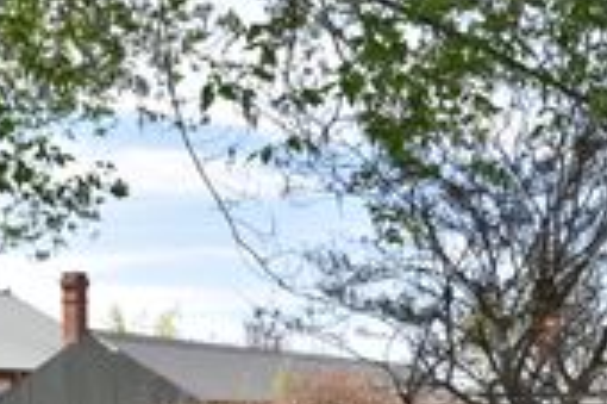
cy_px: 474
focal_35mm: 70
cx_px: 557
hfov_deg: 27.6
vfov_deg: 18.4
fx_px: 1186
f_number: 5
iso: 100
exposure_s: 1/250
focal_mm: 17
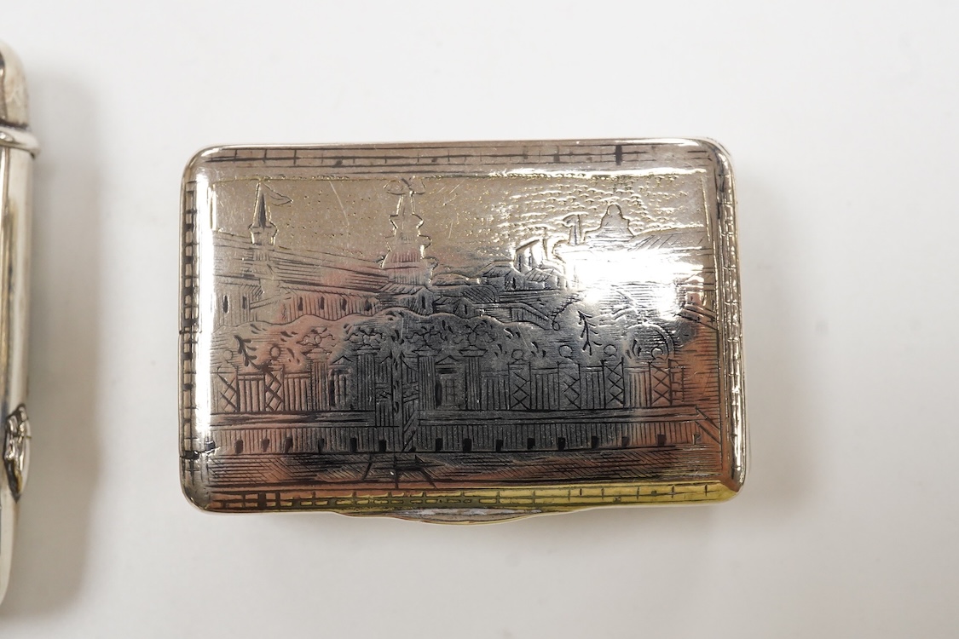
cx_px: 480
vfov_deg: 29.9
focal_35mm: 45
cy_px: 320
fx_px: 1199
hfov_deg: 43.6
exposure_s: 1/100
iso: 2500
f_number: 14
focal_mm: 30
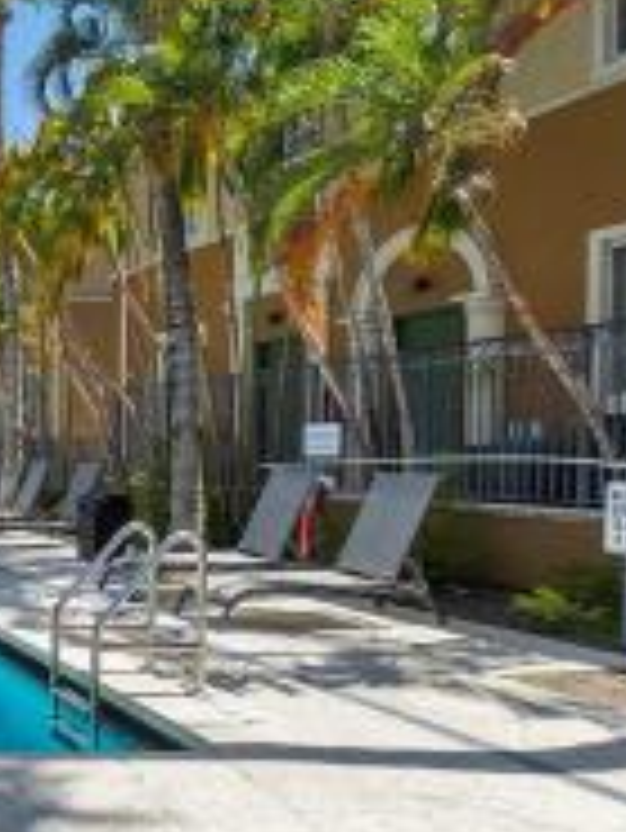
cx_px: -320
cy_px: 472
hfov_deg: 27.5
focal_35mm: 35
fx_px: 843
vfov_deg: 52.4
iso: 125
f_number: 10
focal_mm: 10
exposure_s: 1/320
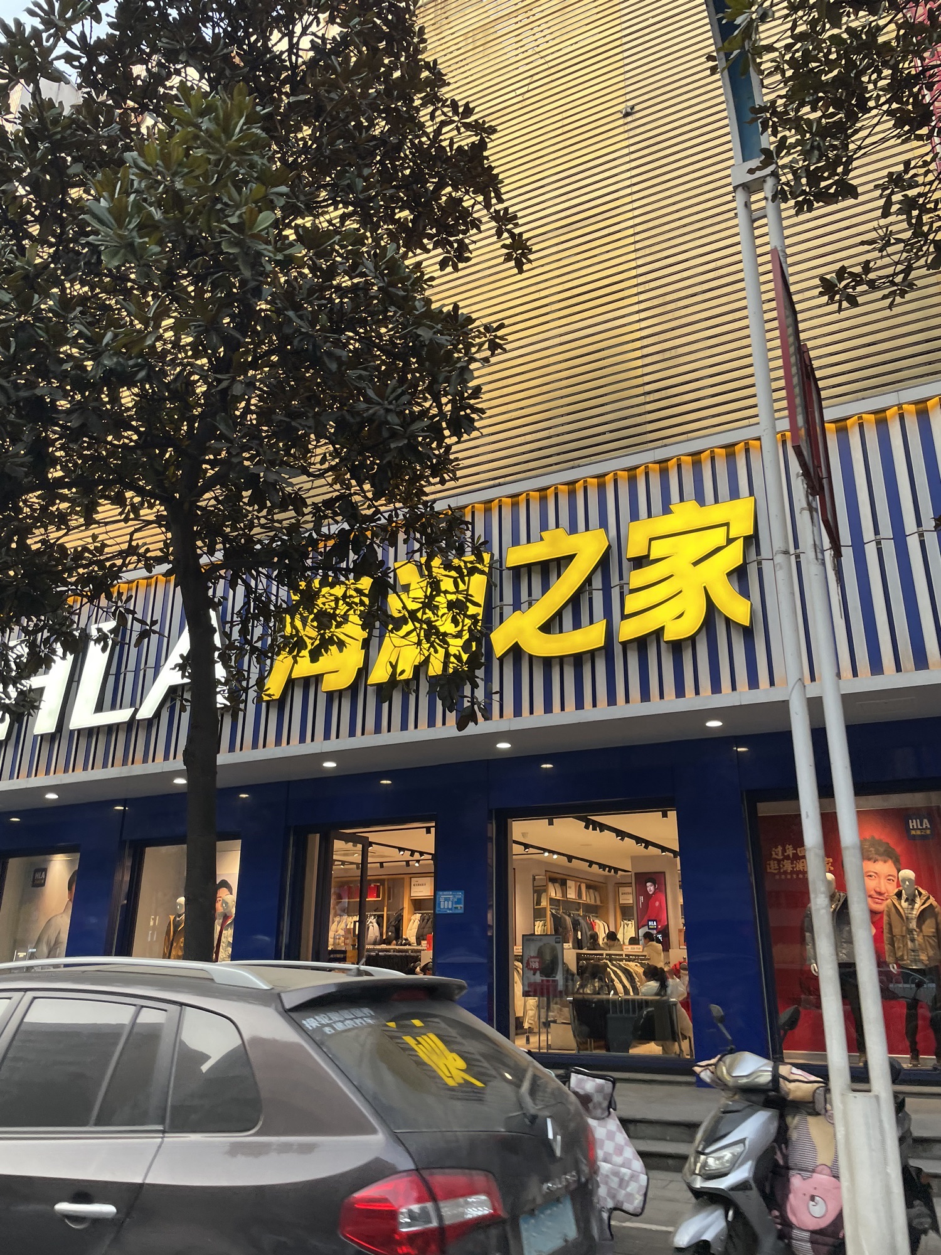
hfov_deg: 53.1
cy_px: 628
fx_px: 942
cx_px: 470
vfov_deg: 67.3
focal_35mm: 26
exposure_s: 1/121
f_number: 1.6
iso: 32
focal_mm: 4.2
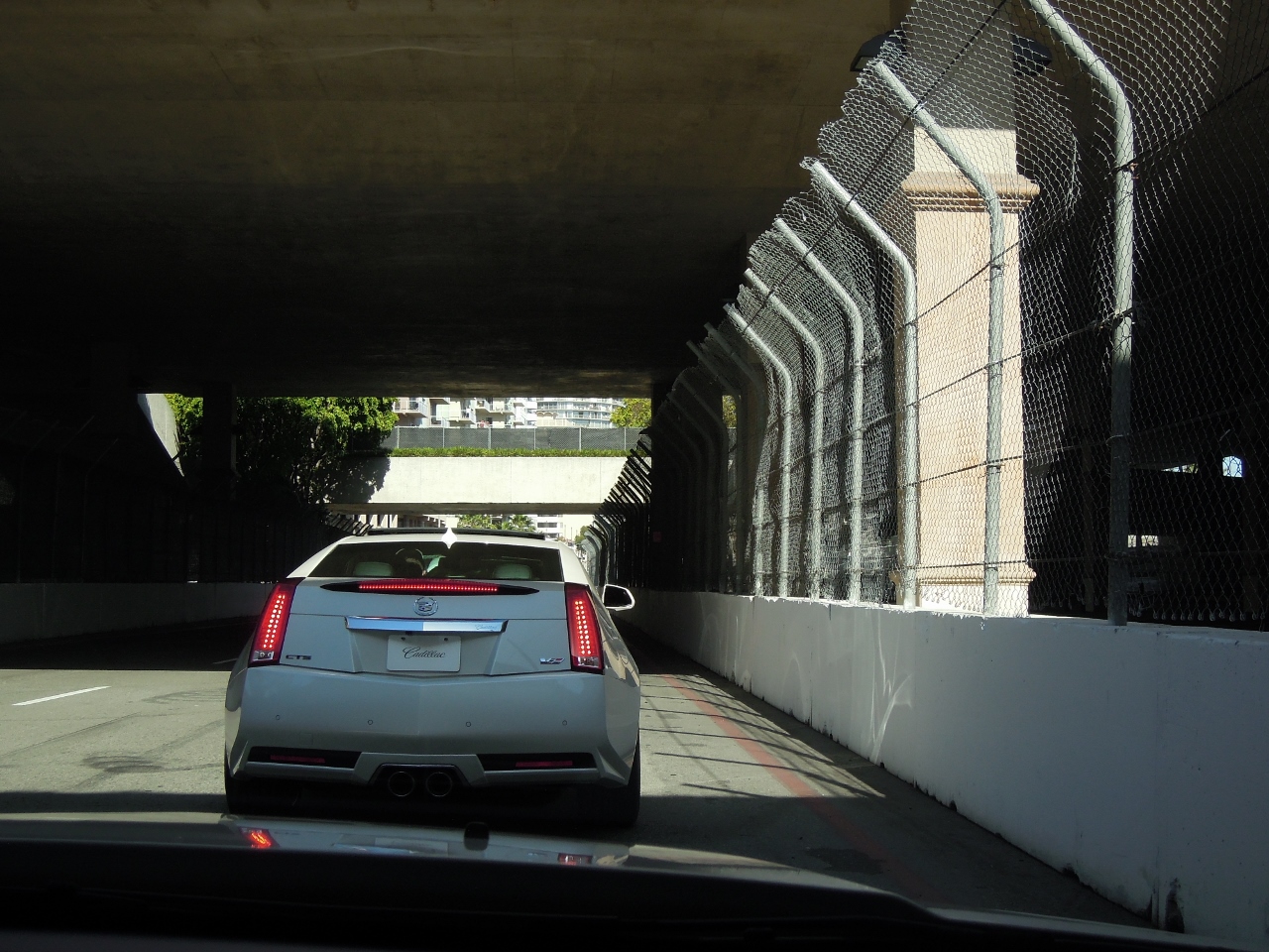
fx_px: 1650
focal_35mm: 45
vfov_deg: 32.2
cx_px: 634
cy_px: 476
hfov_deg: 42.1
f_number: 3.5
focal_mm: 8.1
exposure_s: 1/800
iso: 160
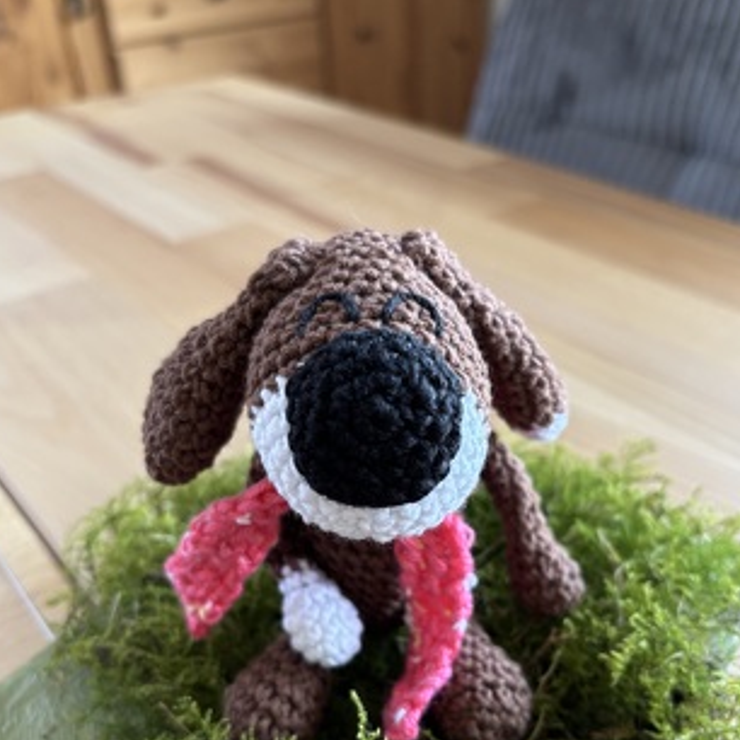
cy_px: 474
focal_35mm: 35
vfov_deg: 46.7
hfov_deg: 47.2
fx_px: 847
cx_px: 392
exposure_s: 1/89
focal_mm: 5.96
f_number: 1.6
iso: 125
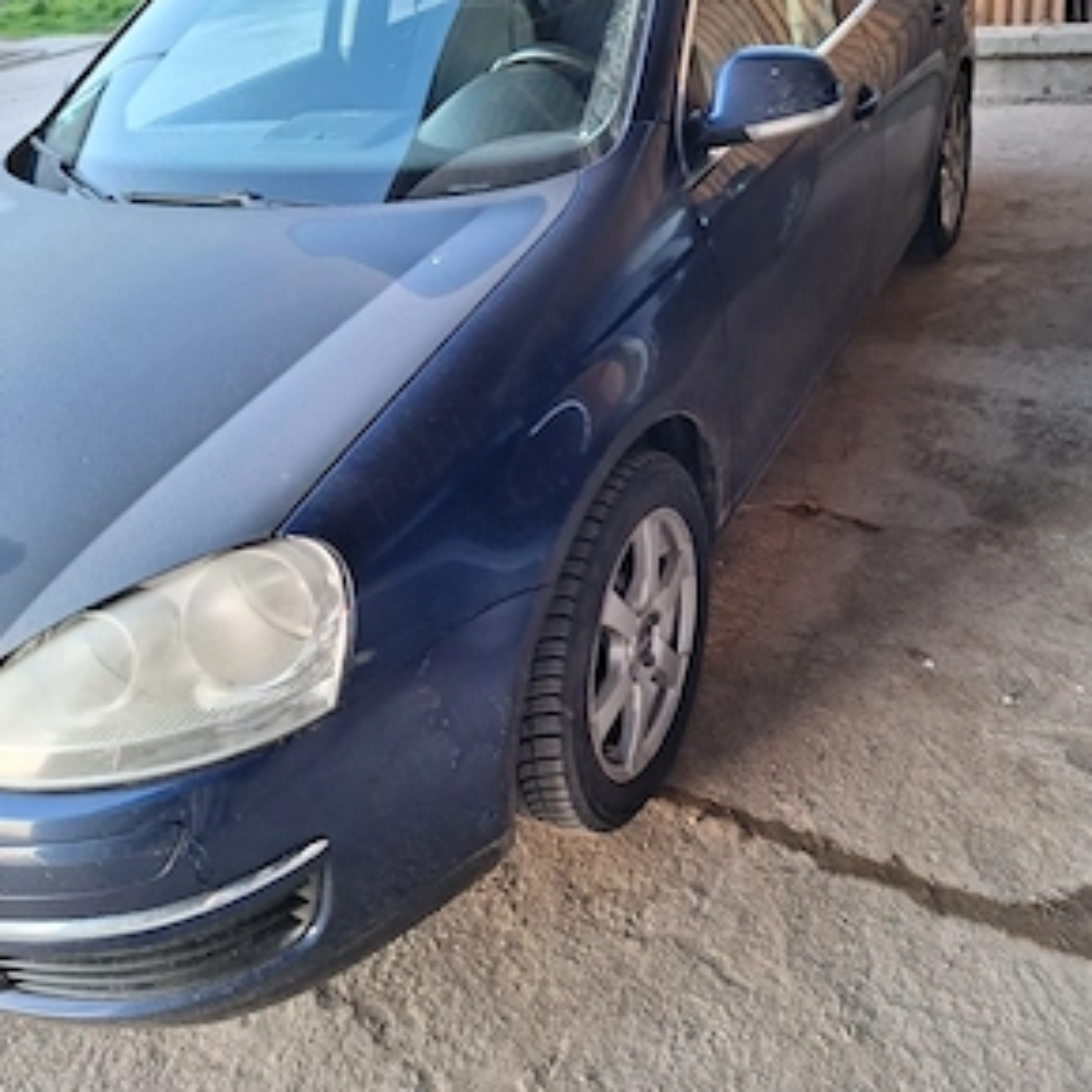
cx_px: 557
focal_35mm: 28
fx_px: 999
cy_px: 467
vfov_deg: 57.1
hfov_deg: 57.3
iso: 320
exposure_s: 1/33
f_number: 1.8
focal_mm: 5.54
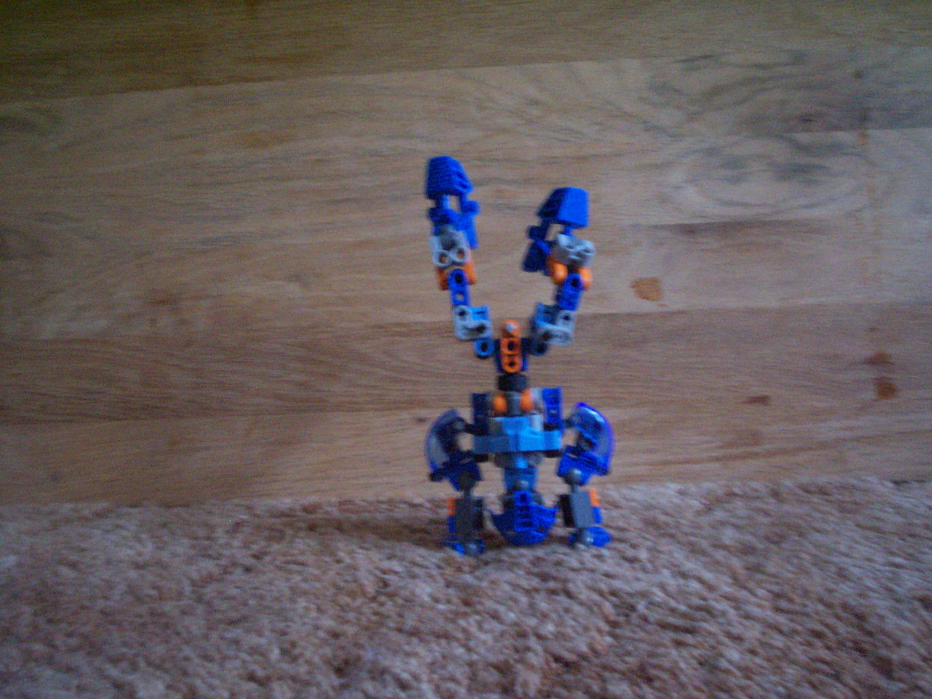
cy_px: 350
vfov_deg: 39.7
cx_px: 466
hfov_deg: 51.4
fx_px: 969
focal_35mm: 36
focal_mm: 5.9
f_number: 4.5
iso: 400
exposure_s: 1/8
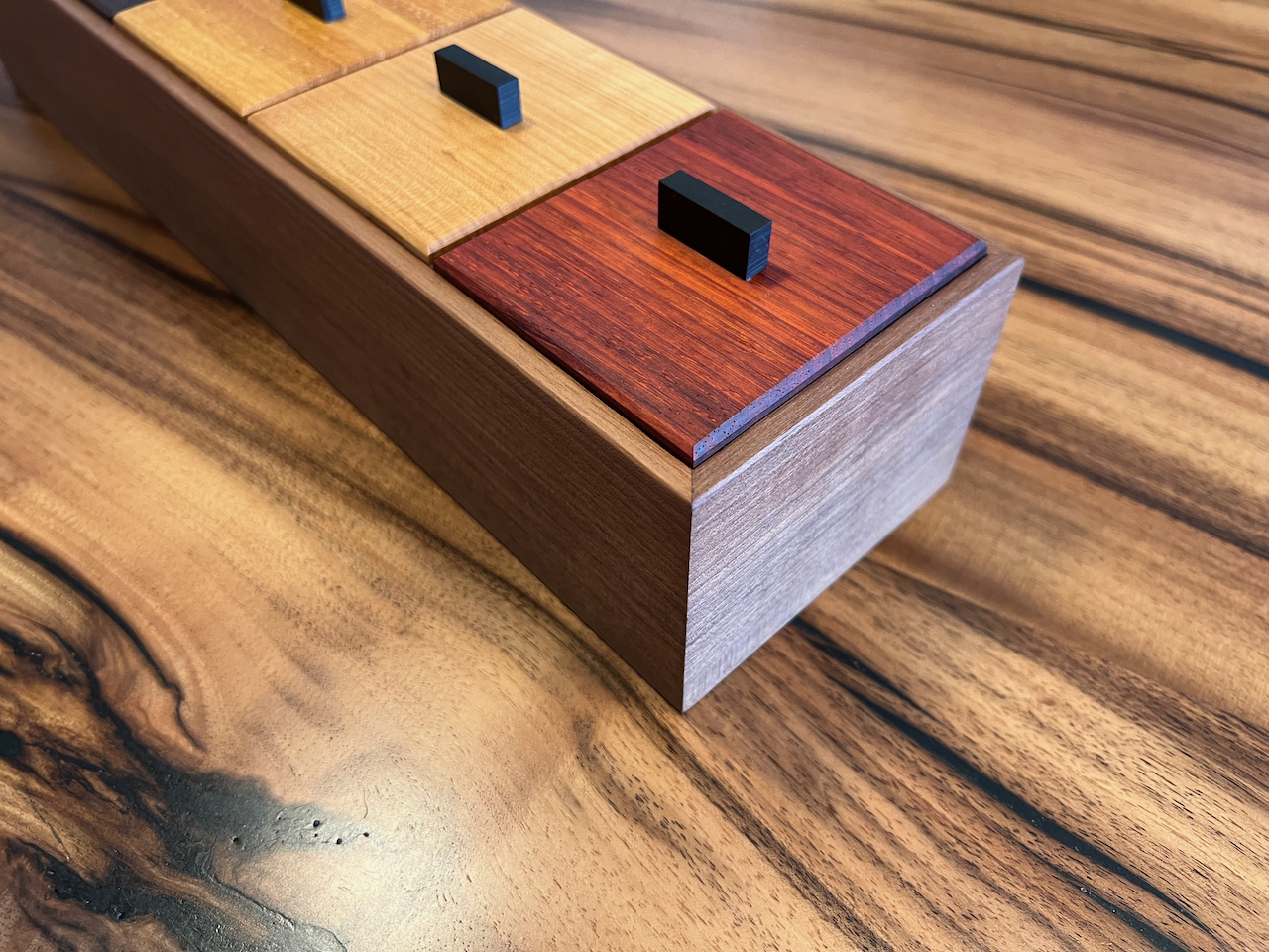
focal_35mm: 26
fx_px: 953
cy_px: 476
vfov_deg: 53.1
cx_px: 634
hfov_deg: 67.3
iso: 200
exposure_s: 1/50
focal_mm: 5.7
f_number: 1.5
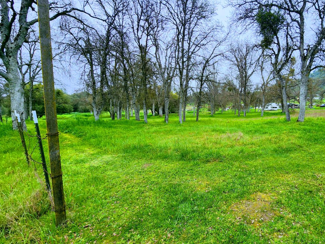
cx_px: 211
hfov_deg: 88.5
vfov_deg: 74.7
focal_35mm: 17
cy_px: 124
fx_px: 160
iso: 50
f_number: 2.2
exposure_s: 1/952
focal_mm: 2.2
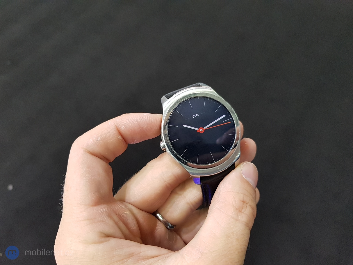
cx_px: 176
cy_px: 132
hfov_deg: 67.3
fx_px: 265
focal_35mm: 26
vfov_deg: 53.1
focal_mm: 4.2
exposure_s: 1/50
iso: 160
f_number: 1.7
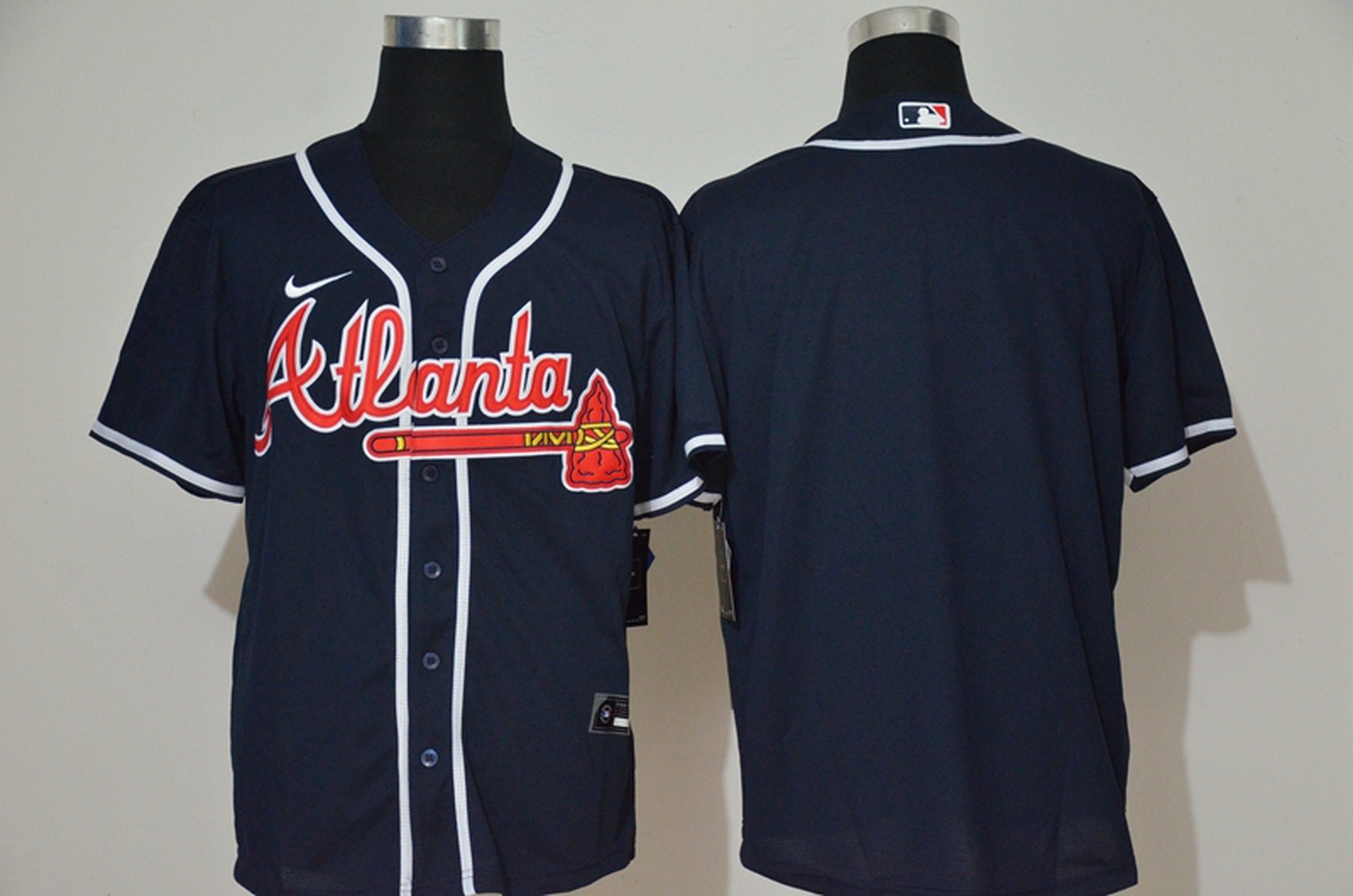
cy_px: 448
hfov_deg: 28.1
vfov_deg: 18.8
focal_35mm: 72
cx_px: 676
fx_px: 2701
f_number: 4.5
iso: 4000
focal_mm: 48
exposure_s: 1/20
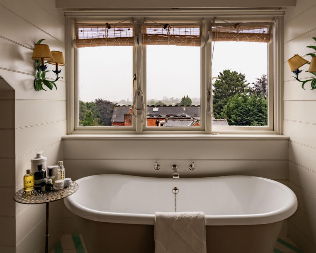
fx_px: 196
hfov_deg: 77.5
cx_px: 171
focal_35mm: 21
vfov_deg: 65.5
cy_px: 125
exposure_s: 1/640
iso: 500
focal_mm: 18
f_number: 8
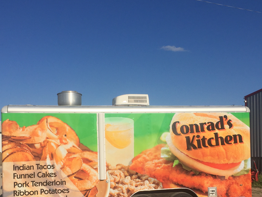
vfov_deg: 31.7
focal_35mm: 45
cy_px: 144
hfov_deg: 42.0
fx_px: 341
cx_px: 143
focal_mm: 4.15
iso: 32
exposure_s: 1/5650
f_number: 2.2
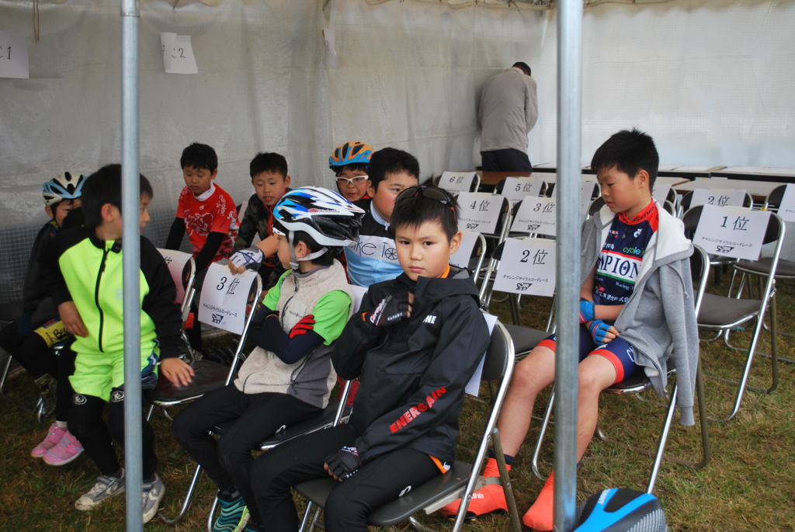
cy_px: 266
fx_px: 862
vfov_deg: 34.3
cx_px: 398
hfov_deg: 49.5
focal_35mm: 39
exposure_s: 1/80
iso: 200
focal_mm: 26
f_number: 4.2
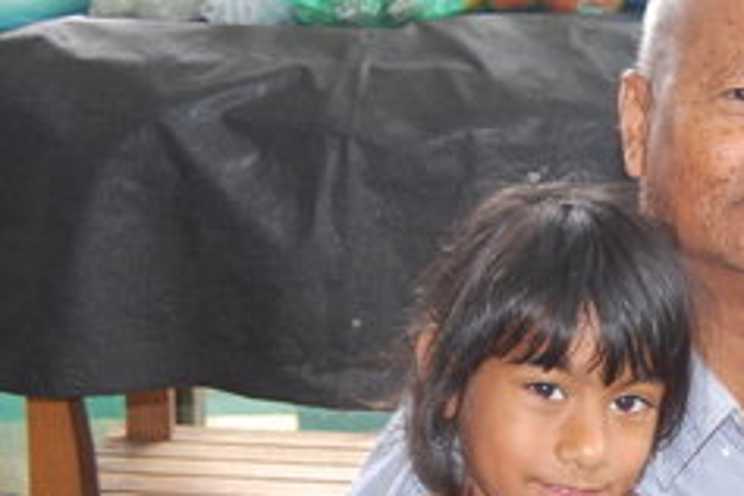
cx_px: 603
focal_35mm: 89
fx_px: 1839
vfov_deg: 15.3
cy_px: 317
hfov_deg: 22.5
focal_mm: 22
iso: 400
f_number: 3.8
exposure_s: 1/60
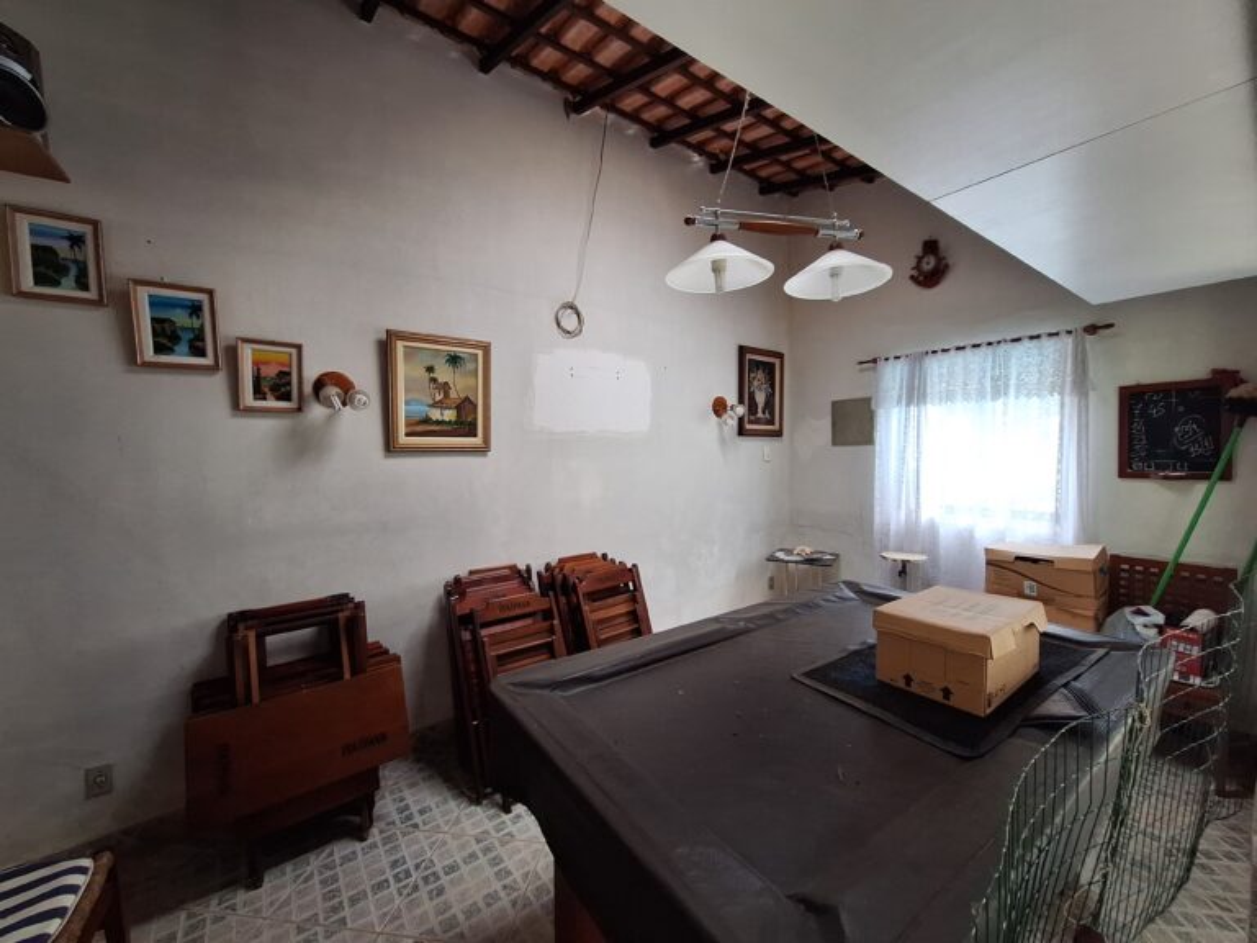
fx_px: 472
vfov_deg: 89.9
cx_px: 628
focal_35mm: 13
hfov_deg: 106.2
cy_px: 472
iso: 125
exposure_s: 1/40
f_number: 2.2
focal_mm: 1.74
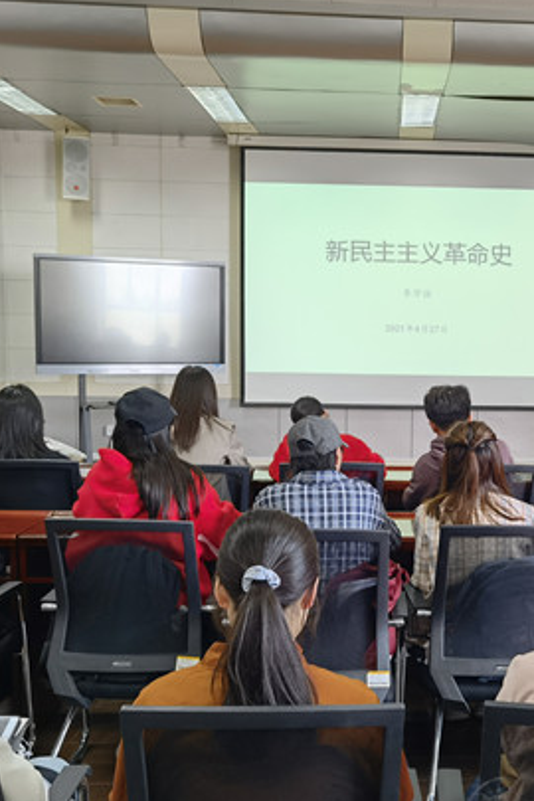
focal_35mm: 45
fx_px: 1001
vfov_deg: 43.6
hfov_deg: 29.0
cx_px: 453
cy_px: 422
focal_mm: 6.67
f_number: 1.9
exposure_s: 1/100
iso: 160
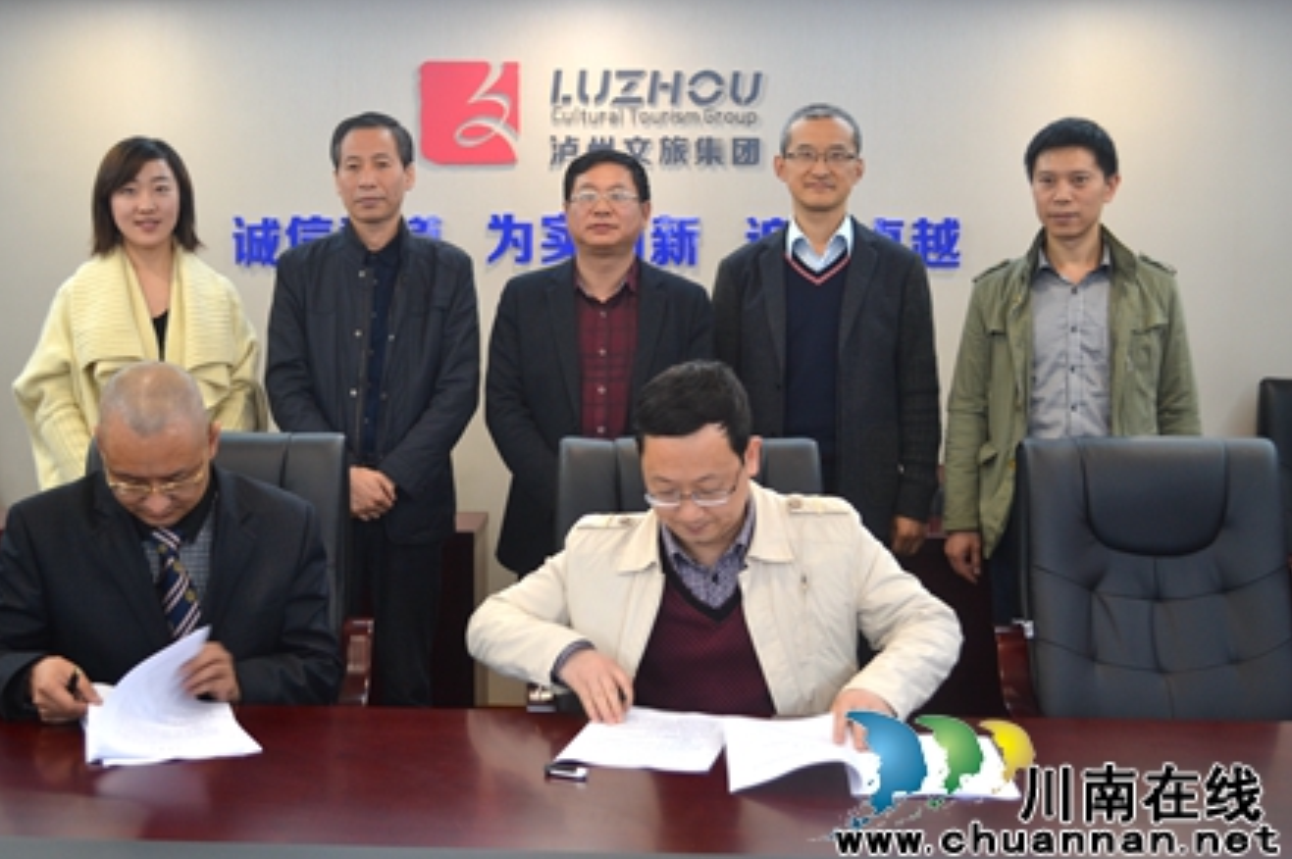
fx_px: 1778
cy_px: 402
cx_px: 592
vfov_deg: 27.2
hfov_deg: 39.9
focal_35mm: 50
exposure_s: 1/25
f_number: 4.5
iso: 400
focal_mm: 29
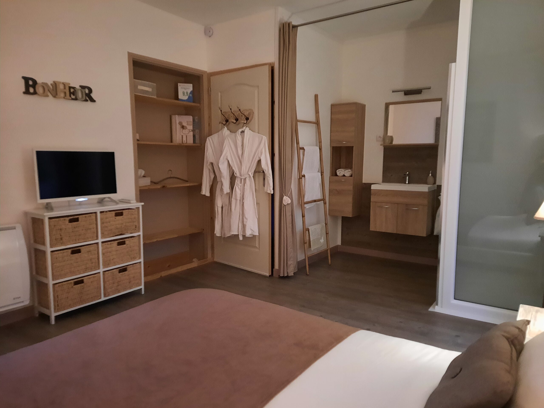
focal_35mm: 25
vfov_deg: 54.9
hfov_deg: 69.4
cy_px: 204
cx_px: 272
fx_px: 393
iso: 1000
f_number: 2
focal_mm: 4.6
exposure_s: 1/20
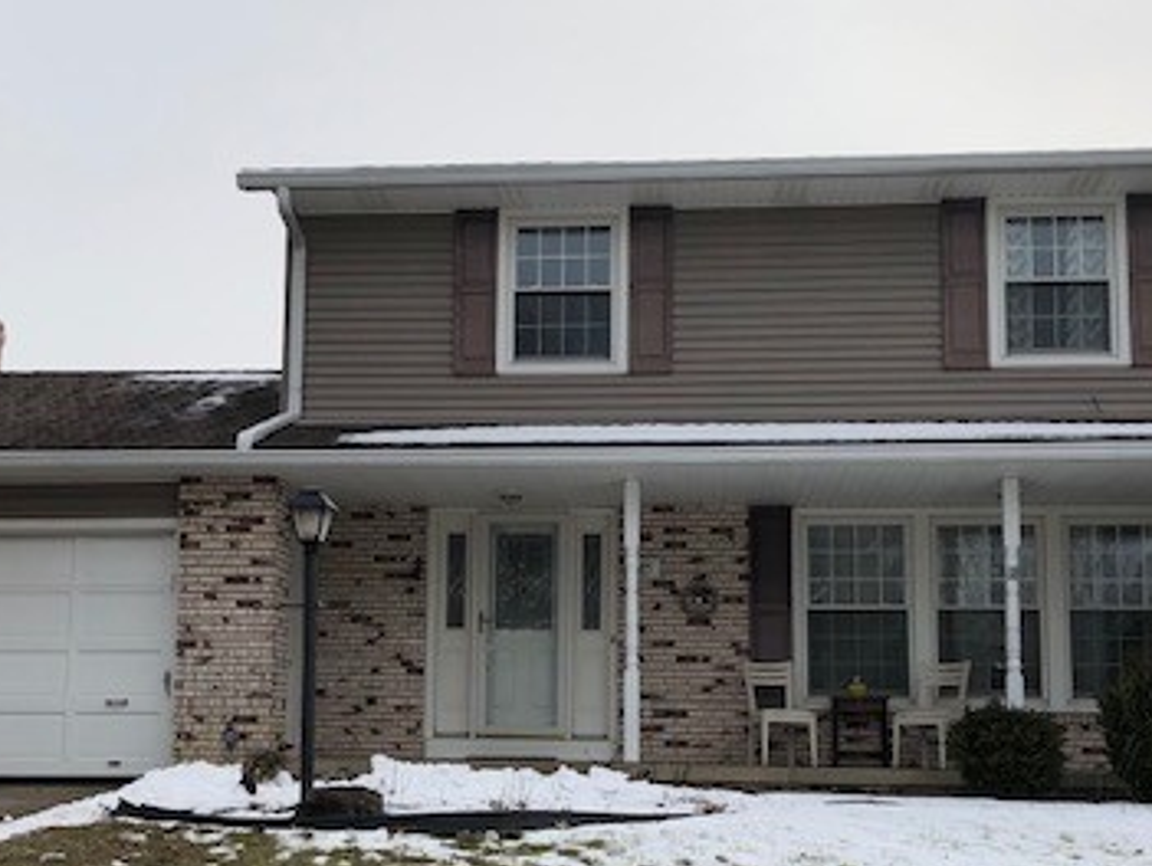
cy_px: 571
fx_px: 1699
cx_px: 525
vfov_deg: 28.4
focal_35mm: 51
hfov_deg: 37.4
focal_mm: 3.99
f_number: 1.8
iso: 20
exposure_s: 1/4000
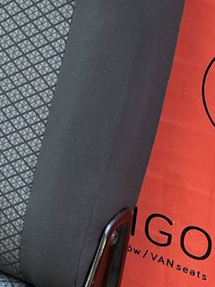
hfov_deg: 13.1
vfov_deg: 18.5
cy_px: 128
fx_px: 878
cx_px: -116
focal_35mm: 106
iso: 80
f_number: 1.6
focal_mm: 5.1
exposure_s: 1/121
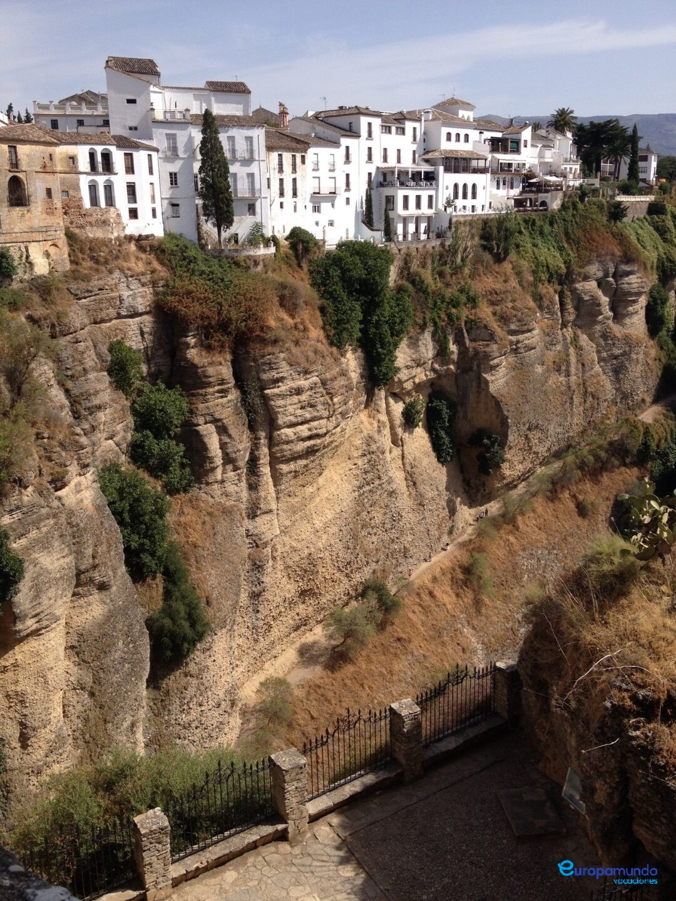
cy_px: 450
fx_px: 911
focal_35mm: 35
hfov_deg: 40.7
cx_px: 338
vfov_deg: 52.6
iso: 50
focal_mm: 4.28
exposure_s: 1/1727
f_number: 2.4
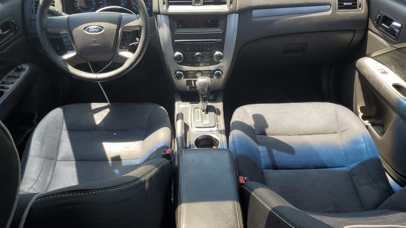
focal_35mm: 29
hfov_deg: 66.1
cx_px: 199
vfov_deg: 40.1
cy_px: 99
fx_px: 312
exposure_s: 1/385
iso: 50
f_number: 1.5
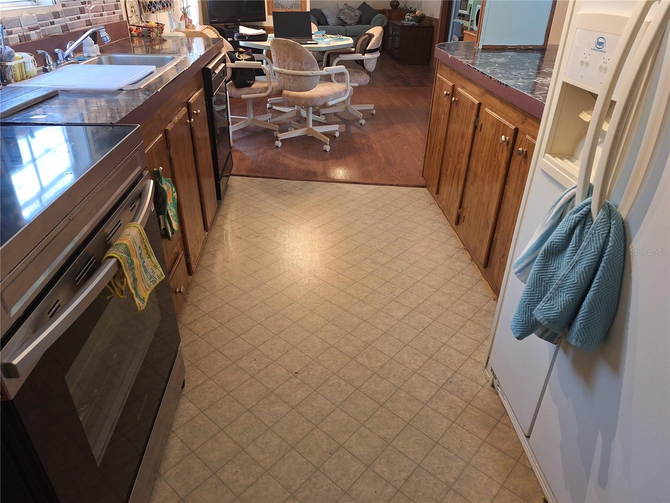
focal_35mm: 23
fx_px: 445
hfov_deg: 73.9
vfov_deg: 58.9
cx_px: 335
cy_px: 252
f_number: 1.8
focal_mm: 5.54
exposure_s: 1/40
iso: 160
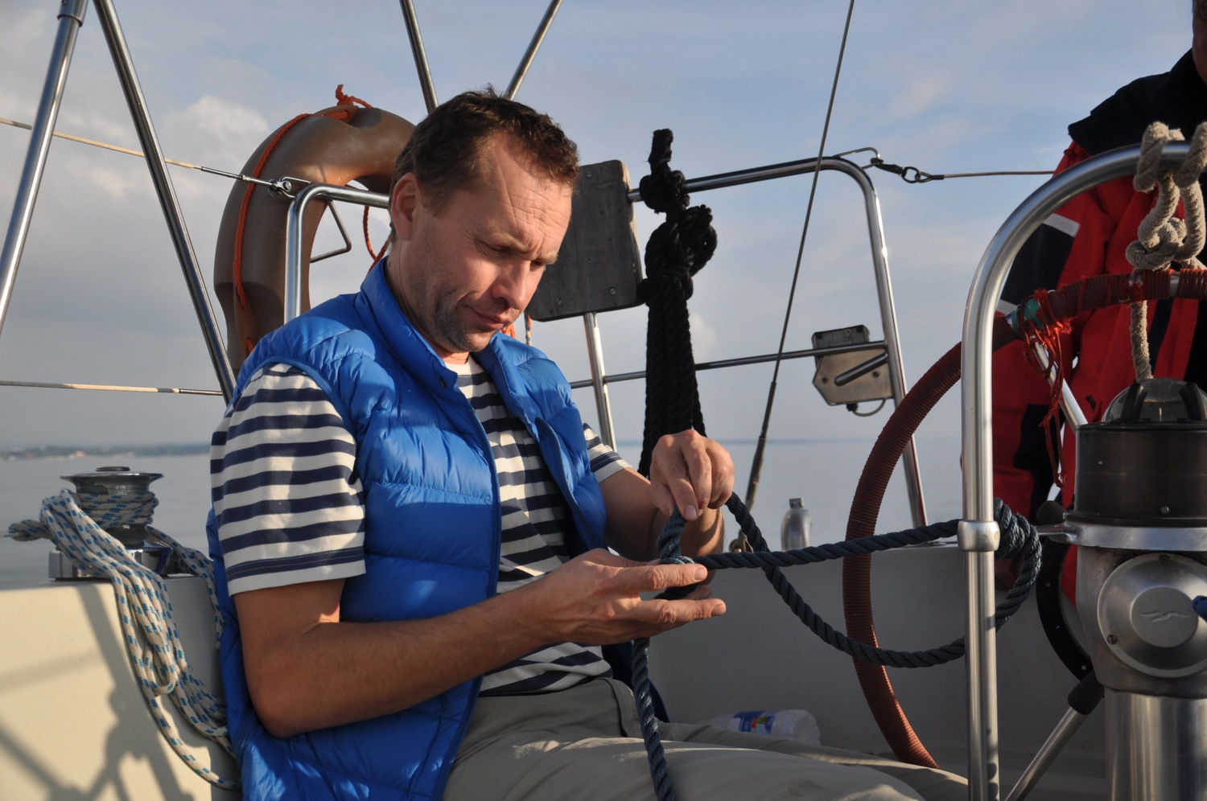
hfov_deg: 43.7
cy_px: 400
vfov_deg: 29.8
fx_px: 1507
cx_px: 604
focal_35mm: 45
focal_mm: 30
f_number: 4.2
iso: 200
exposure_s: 1/1250
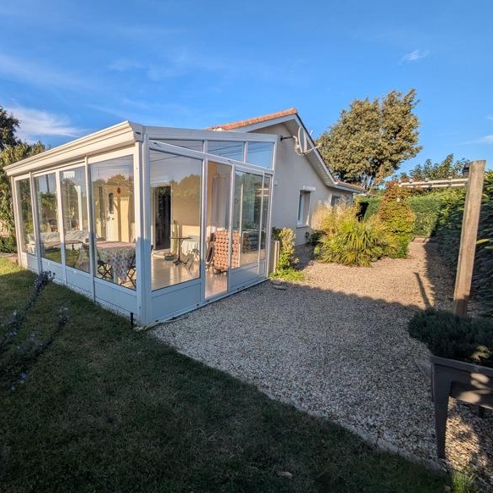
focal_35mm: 17
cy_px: 252
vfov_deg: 84.0
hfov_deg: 81.8
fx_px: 274
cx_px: 174
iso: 47
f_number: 2.2
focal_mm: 1.83
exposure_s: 1/2188
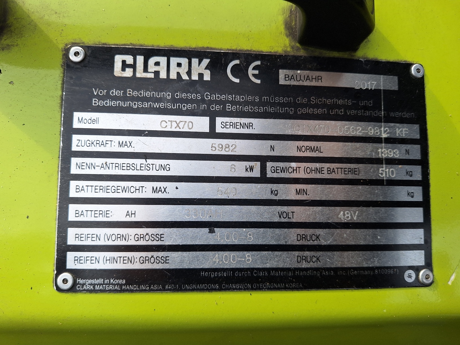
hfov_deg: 73.9
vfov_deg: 58.9
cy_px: 172
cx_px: 230
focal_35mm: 23
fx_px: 306
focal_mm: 5.54
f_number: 1.8
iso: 40
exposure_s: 1/435
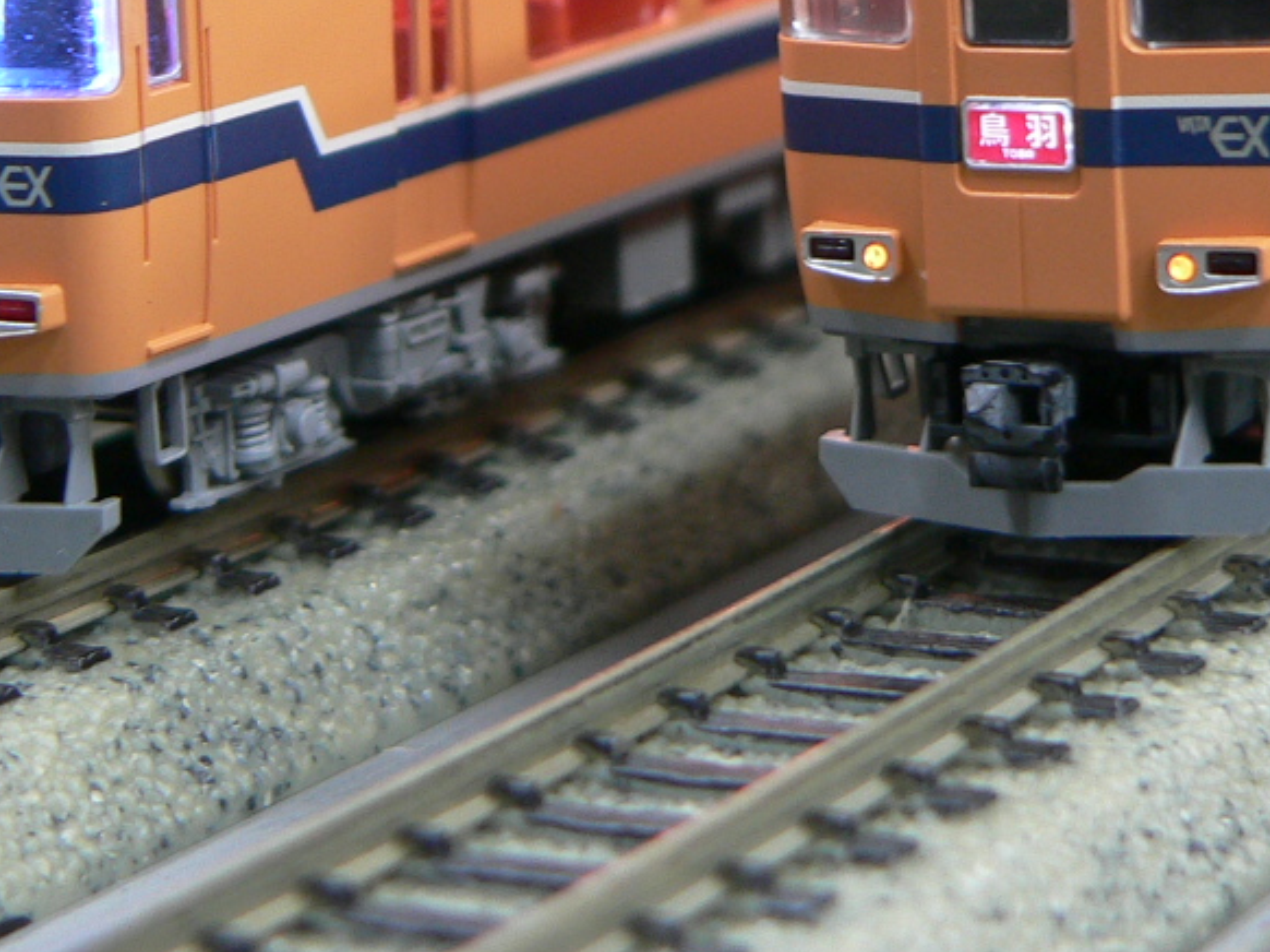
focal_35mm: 143
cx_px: 770
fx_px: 5244
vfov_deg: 10.3
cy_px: 39
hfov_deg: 13.8
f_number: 2.8
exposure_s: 1/6
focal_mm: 10.7
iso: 100
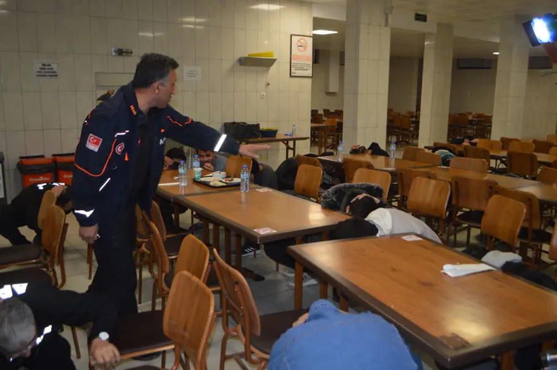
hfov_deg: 57.3
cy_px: 185
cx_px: 278
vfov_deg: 39.9
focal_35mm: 33
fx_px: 510
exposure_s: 1/60
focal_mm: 22
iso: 450
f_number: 3.8
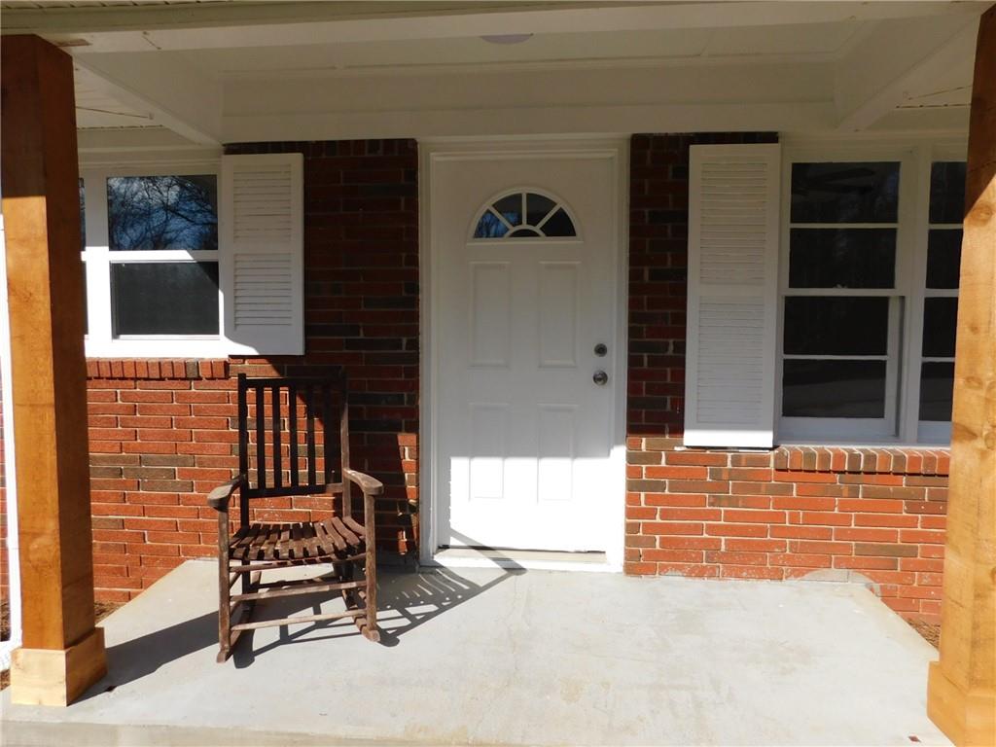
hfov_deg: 73.9
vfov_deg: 58.9
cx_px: 498
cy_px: 374
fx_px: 662
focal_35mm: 23
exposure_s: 1/500
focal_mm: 4
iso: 125
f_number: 6
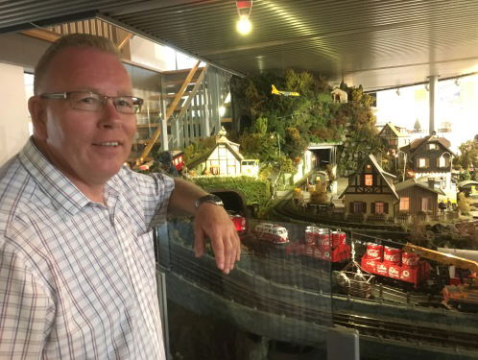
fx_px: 401
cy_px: 180
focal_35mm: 29
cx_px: 239
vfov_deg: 48.3
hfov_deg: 61.6
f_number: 2.2
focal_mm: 4.15
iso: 500
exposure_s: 1/17
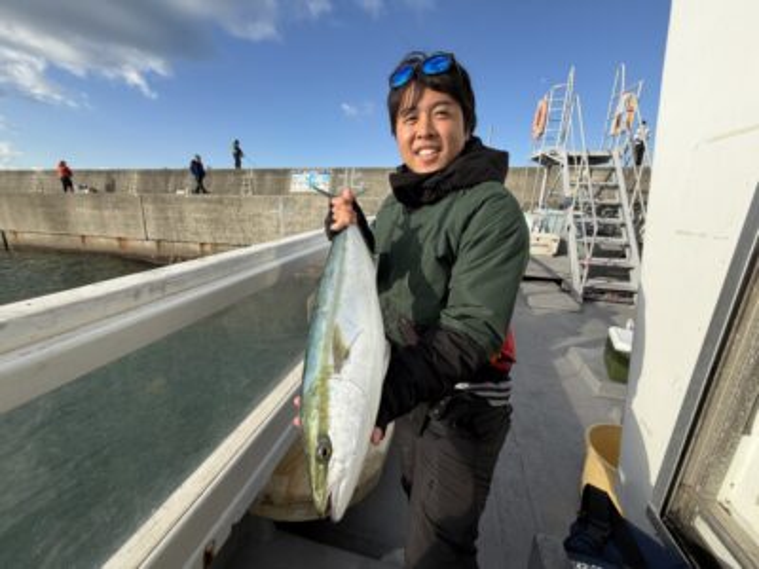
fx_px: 307
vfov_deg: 85.7
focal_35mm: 14
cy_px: 284
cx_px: 380
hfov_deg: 102.1
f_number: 2.2
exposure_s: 1/770
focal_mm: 2.22
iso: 25
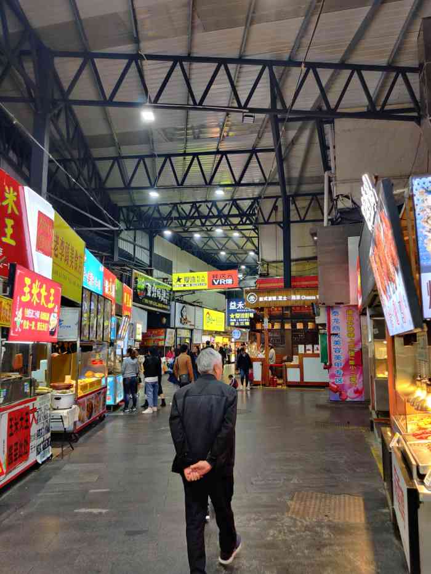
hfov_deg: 51.4
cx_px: 216
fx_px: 448
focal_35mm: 27
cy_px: 287
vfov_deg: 65.3
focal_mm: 4.75
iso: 400
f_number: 1.75
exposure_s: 1/50
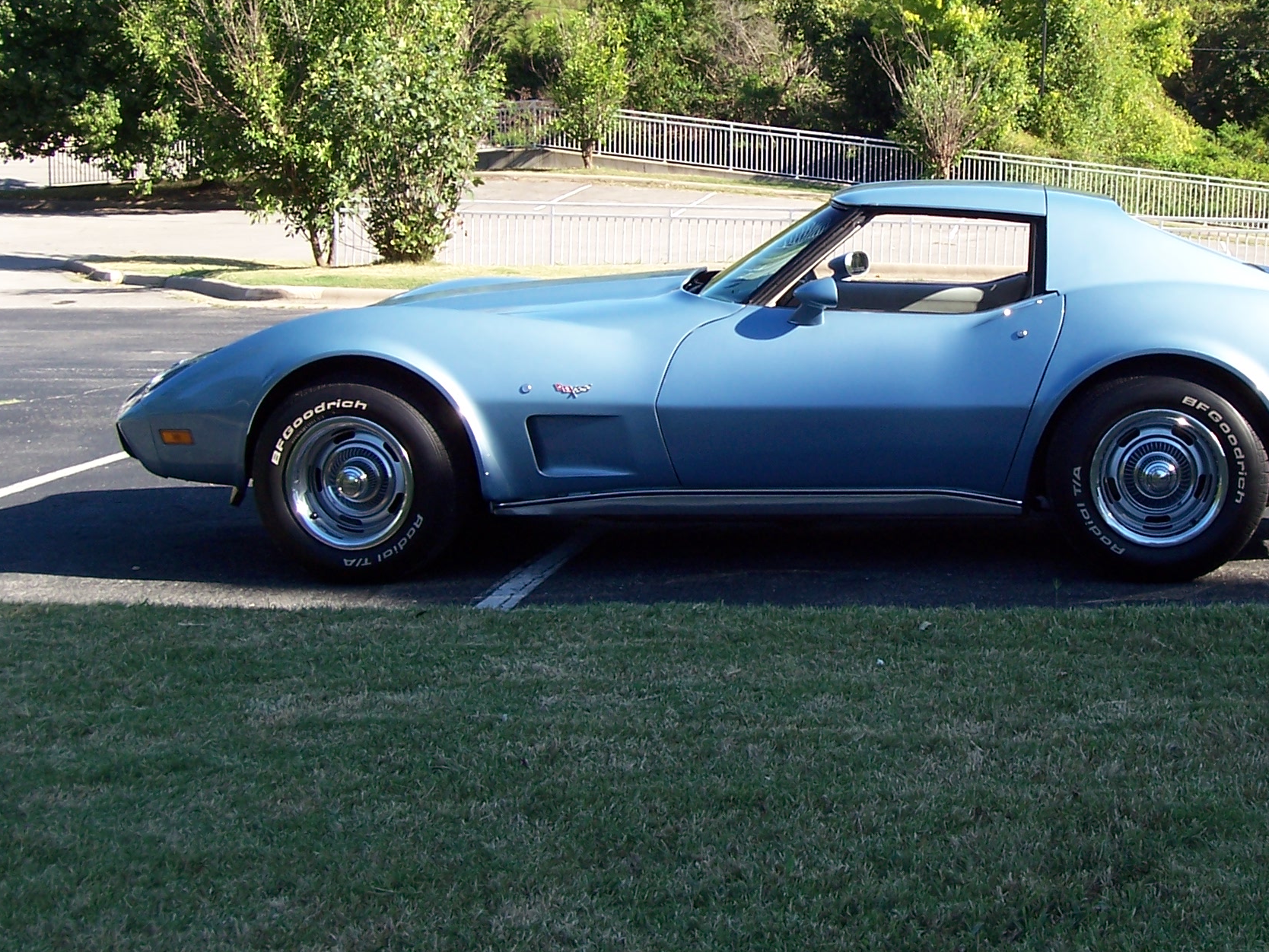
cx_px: 843
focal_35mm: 58
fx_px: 2126
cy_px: 333
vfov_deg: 25.1
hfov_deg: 33.0
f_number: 5.6
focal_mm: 7
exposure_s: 1/125
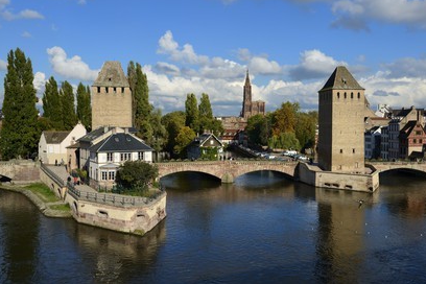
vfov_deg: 36.9
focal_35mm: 36
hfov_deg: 53.1
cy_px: 142
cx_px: 217
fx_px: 426
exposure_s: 1/320
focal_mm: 35
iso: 100
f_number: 9
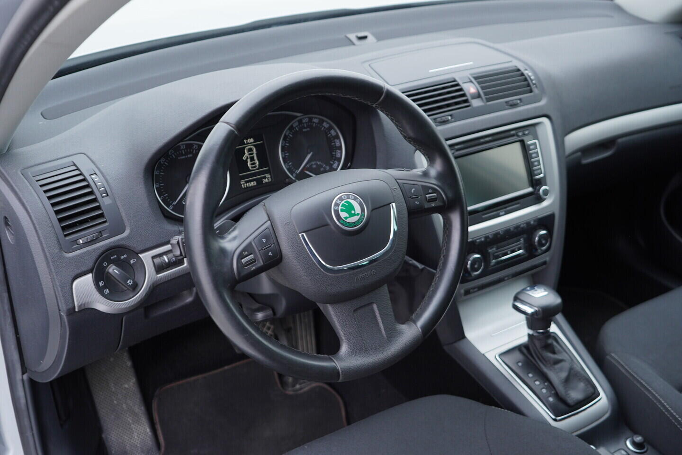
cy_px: 228
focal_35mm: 36
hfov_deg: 53.1
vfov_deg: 36.9
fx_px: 682
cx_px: 341
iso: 125
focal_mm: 24
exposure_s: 1/40
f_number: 2.8
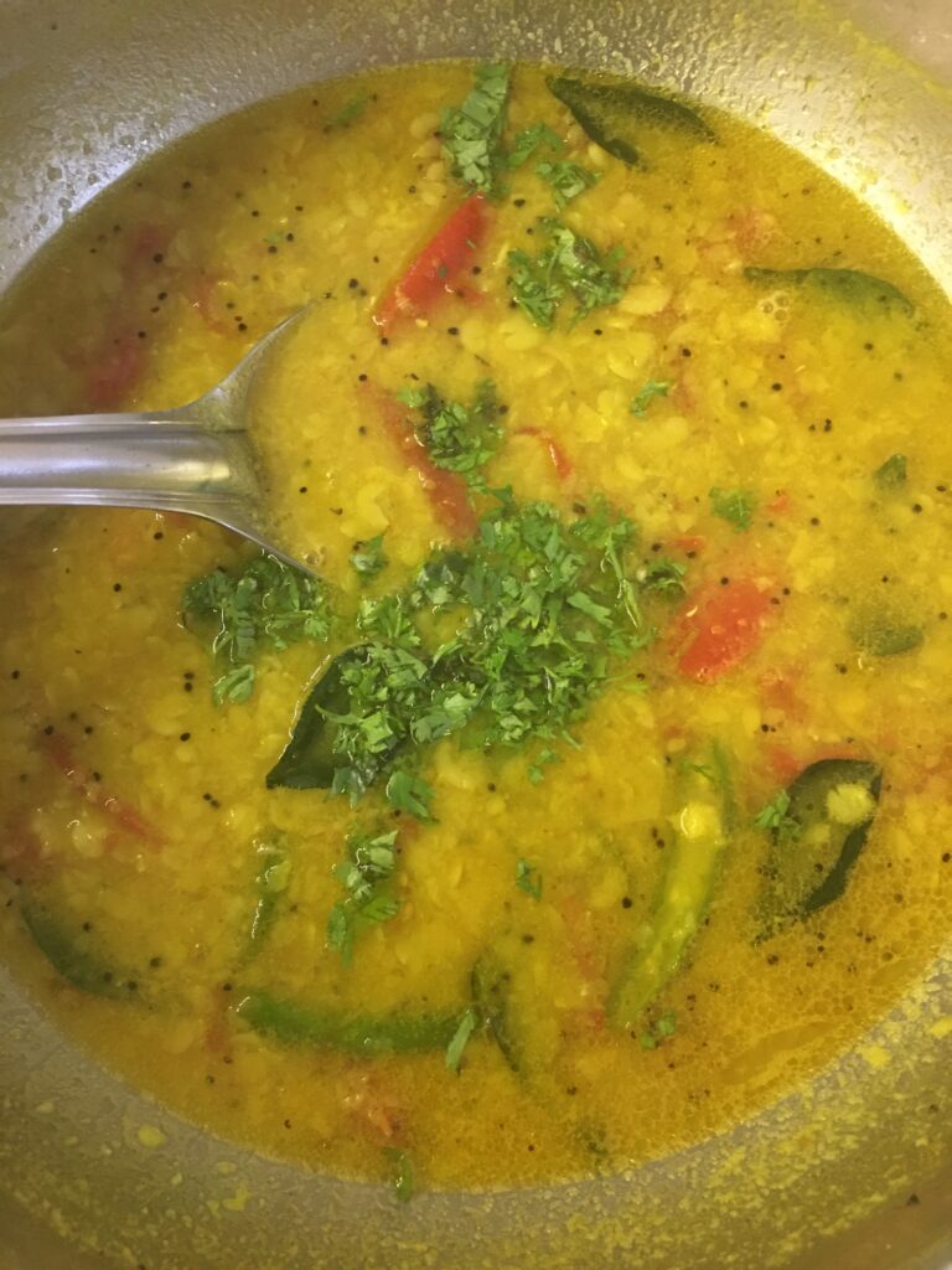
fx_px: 1063
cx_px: 476
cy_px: 635
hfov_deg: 48.2
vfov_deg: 61.7
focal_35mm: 29
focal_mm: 4.15
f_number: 2.2
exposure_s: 1/8
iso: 160
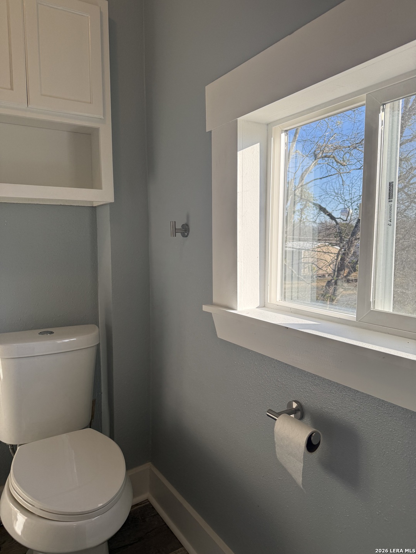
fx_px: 385
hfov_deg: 56.8
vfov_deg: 71.6
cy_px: 277
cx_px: 208
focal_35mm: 24
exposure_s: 1/1230
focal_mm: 6.76
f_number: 1.78
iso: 100
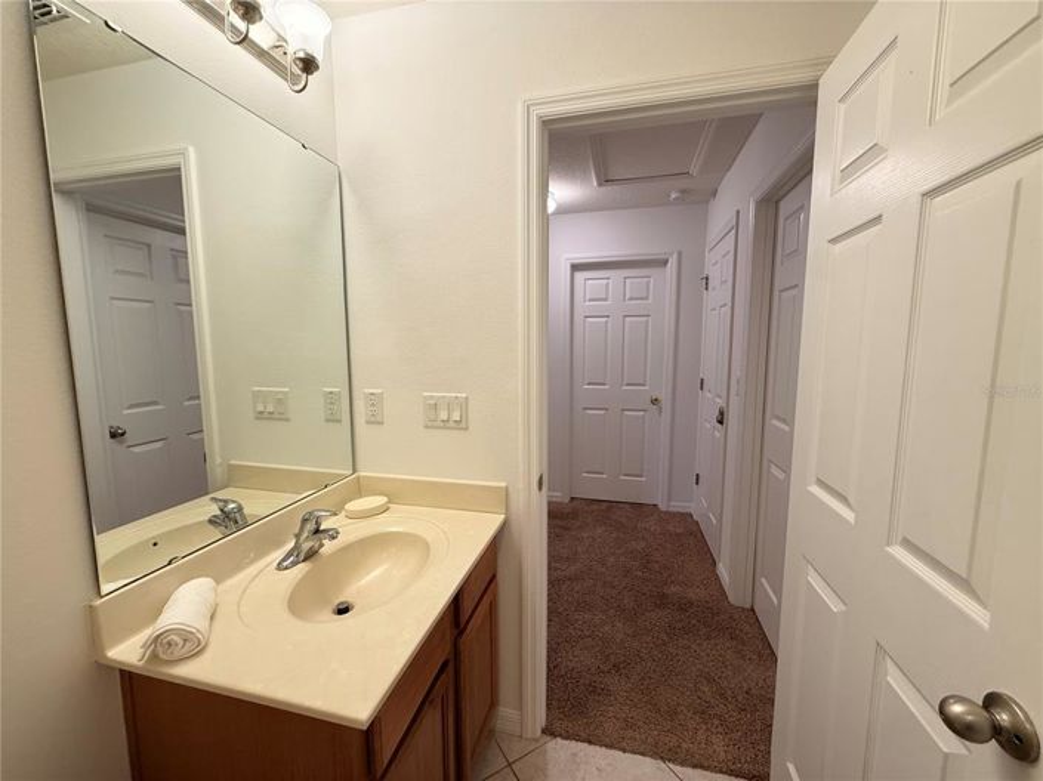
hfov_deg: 102.1
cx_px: 522
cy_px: 390
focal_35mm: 14
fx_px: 422
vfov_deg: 85.6
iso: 200
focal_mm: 2.22
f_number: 2.2
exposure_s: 1/60
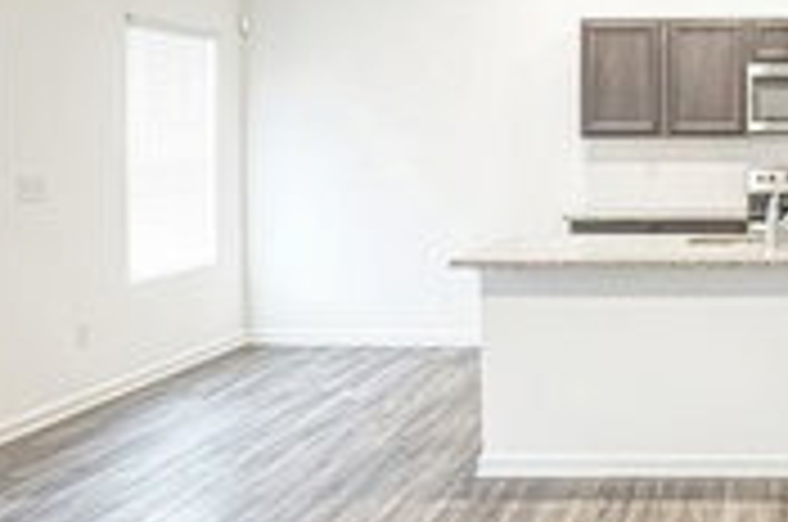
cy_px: 122
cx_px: 743
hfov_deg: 40.4
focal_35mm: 44
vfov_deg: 29.8
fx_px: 961
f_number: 4
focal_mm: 16
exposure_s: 1/2.5
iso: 100
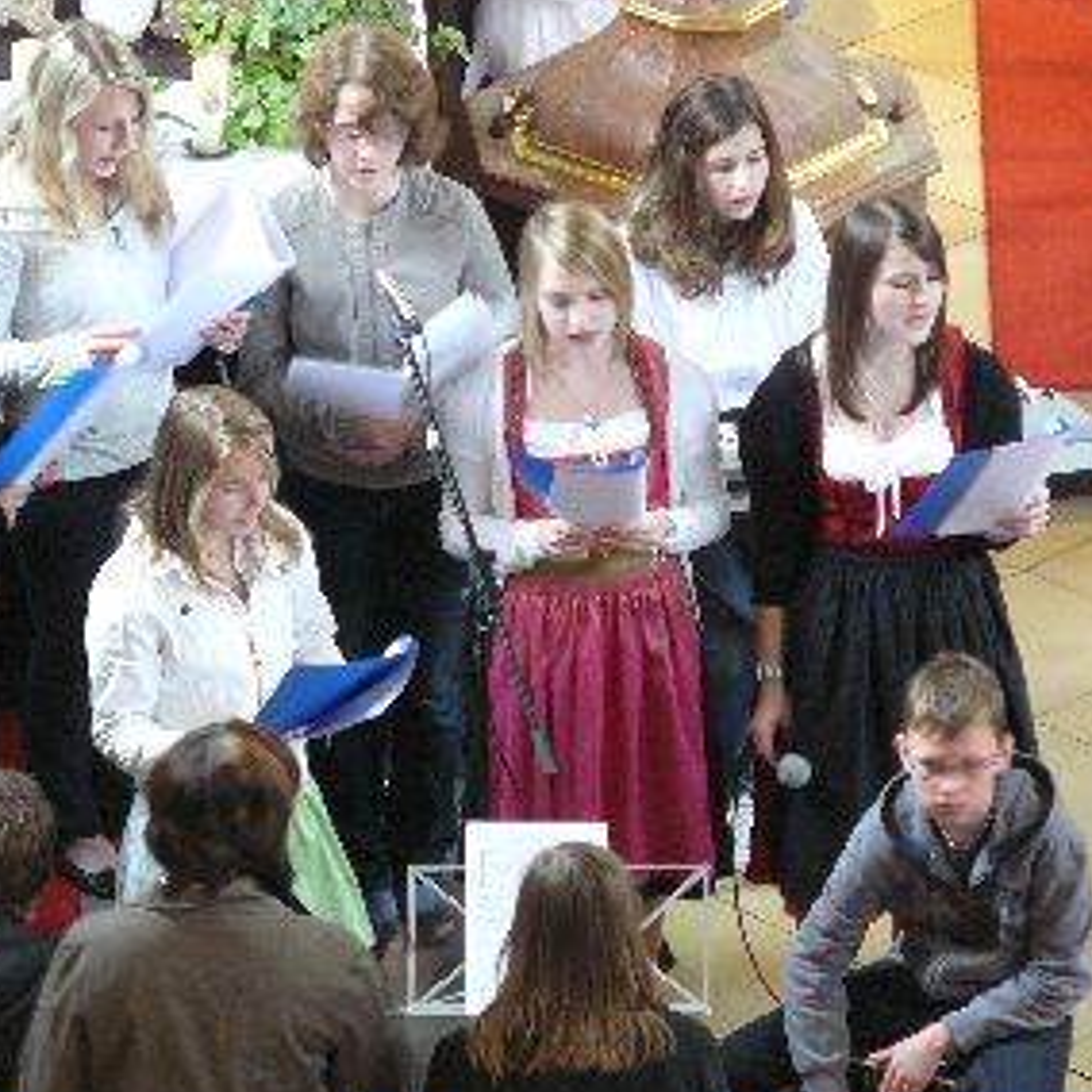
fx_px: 9458
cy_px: 594
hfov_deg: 6.6
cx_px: 488
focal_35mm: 265
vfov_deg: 6.6
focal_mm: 32.9
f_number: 3.3
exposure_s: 1/5
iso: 200
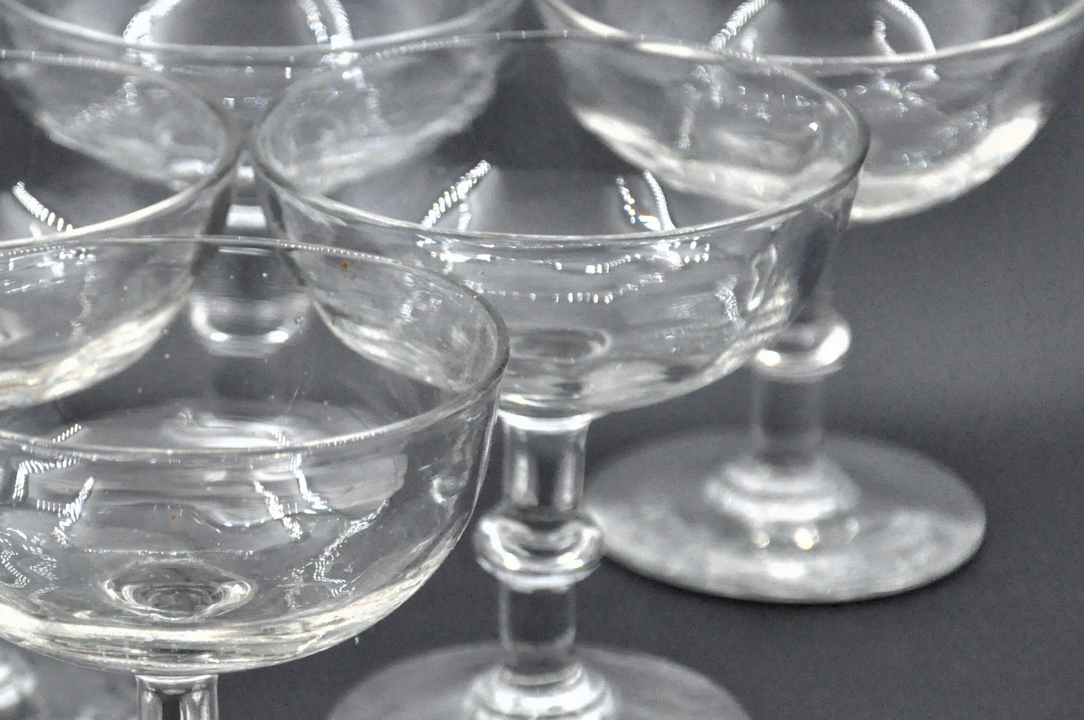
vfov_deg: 8.4
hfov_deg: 12.6
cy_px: 503
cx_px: 219
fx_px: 4902
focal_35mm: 163
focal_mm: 58
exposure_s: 1/2000
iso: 3200
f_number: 5.6
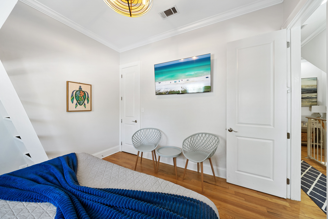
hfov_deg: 112.6
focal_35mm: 12
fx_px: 109
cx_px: 164
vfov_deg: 90.1
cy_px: 110
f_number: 7.1
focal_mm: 12
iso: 400
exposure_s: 1/4
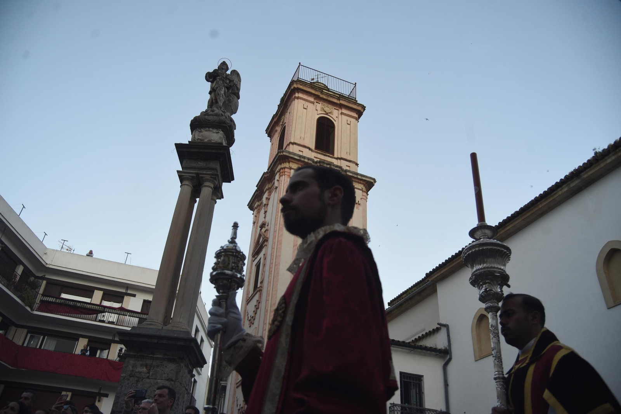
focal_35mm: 29
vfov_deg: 45.0
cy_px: 207
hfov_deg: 63.6
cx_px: 310
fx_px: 500
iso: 560
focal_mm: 29
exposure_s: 1/125
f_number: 6.3
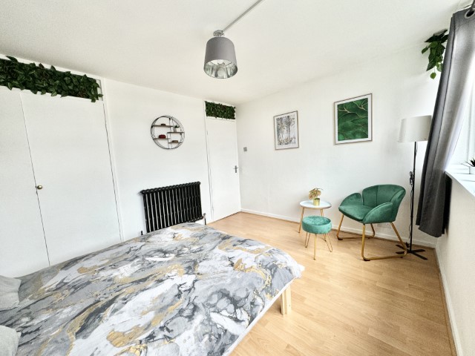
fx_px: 192
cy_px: 178
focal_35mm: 14
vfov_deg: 85.7
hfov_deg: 102.1
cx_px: 238
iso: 100
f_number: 2.2
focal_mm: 2.22
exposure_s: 1/99
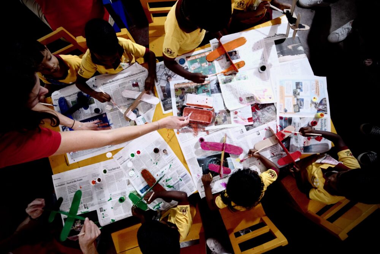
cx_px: 190
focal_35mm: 17
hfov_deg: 93.3
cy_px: 127
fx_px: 179
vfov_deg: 70.5
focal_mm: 11
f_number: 3.5
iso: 3200
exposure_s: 1/30
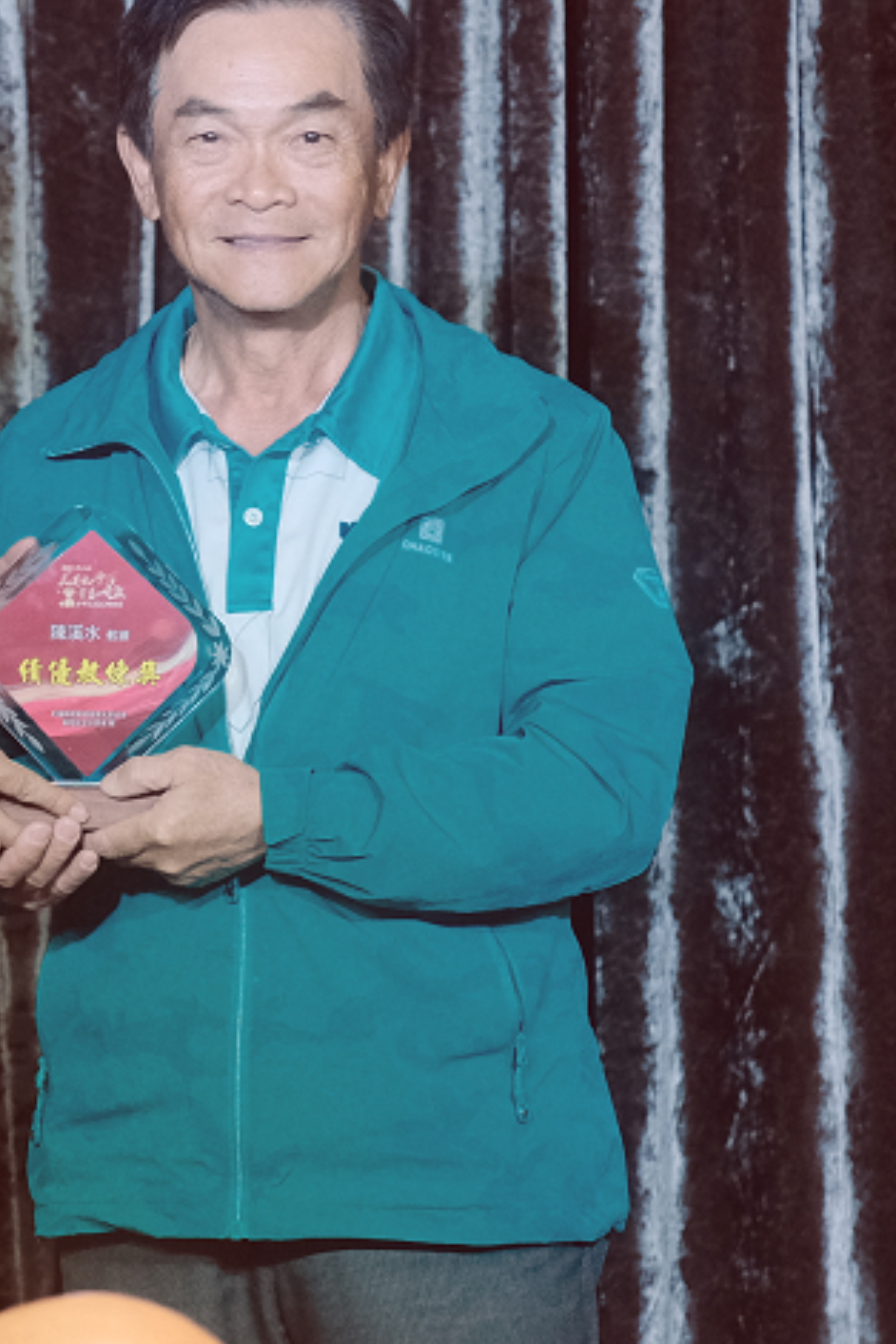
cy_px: 190
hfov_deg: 6.7
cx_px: 57
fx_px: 7615
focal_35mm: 204
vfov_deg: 10.0
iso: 2000
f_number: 2.8
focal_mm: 50
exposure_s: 1/160
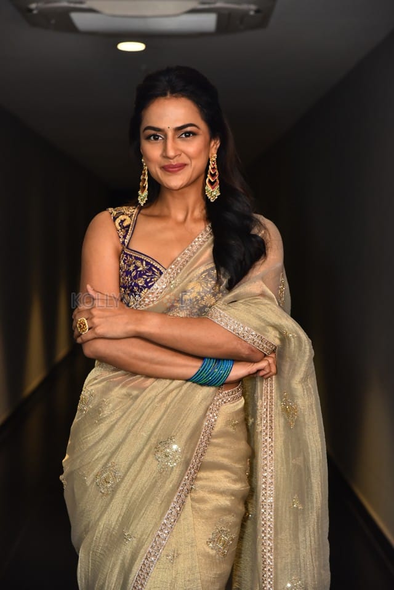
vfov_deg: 20.8
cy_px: 295
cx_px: 197
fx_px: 1609
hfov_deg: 14.0
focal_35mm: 98
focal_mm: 98
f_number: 5
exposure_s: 1/125
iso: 1250
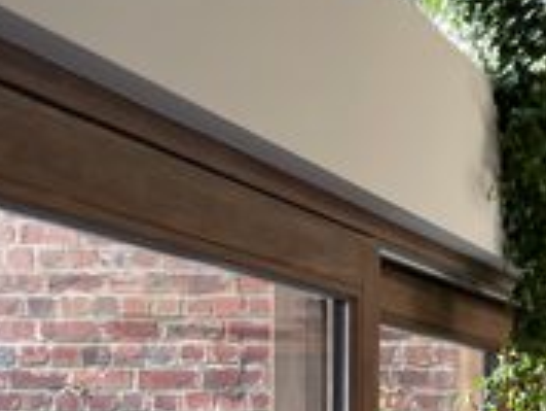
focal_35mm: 88
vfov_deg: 16.3
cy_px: 454
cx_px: 904
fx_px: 1389
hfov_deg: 18.6
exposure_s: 1/121
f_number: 1.6
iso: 50
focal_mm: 4.2
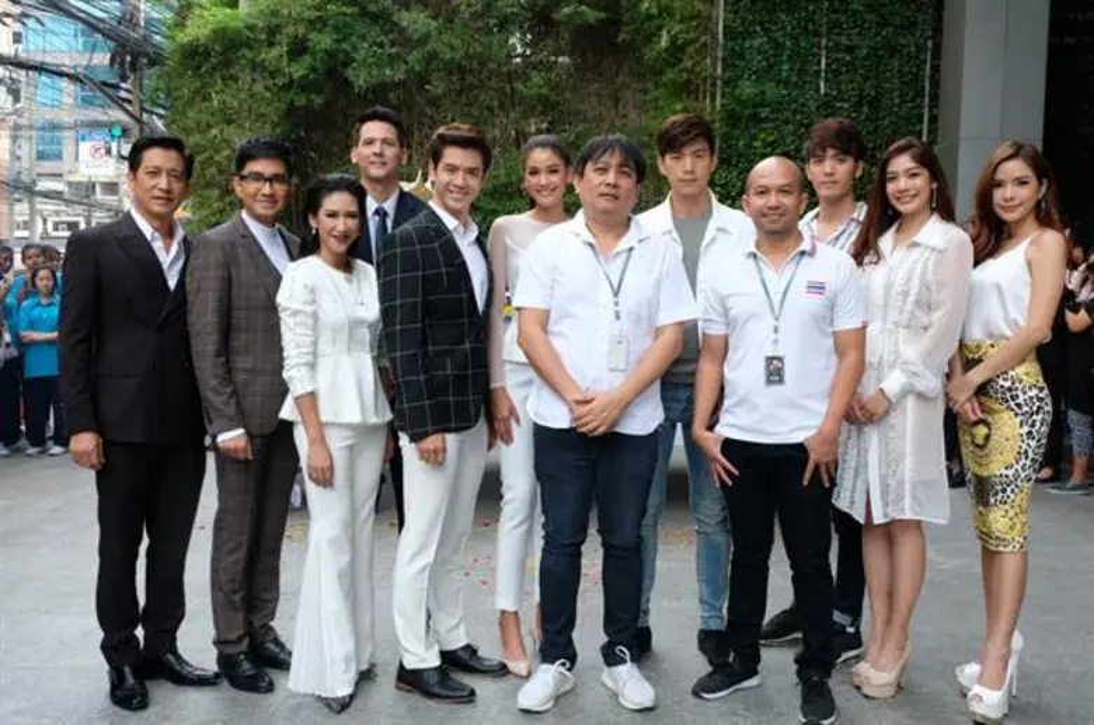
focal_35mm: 33
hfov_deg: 57.3
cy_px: 362
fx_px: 1001
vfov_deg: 39.8
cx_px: 547
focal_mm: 22.2
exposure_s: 1/160
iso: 640
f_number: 7.1
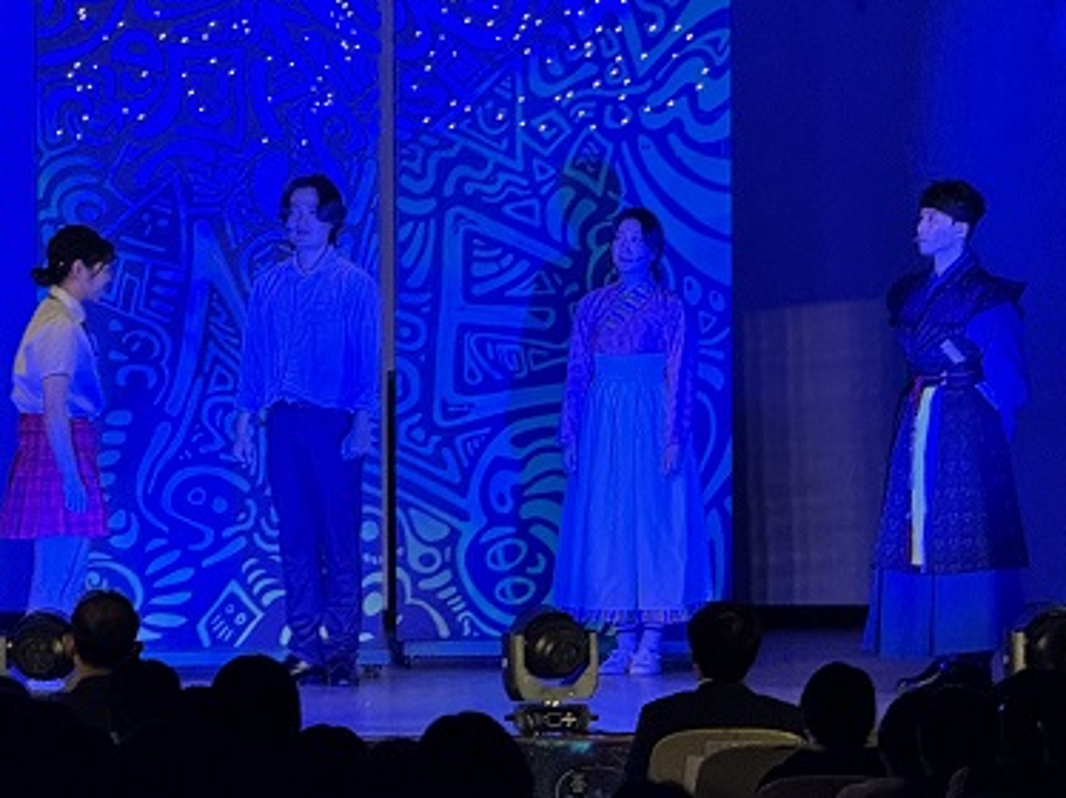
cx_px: 197
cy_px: 385
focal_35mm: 257
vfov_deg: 5.8
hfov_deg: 7.7
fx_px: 7909
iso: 320
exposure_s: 1/60
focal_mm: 15.66
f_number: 2.8
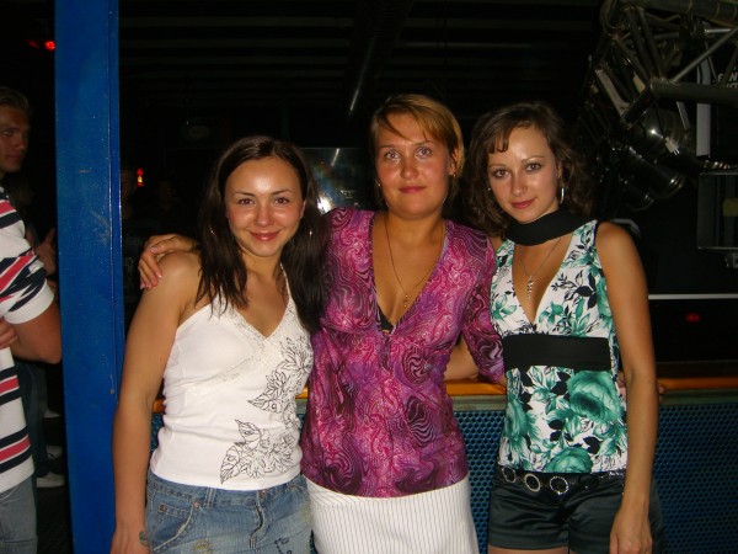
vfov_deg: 37.7
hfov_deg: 49.0
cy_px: 277
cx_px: 369
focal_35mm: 38
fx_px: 810
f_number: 2.8
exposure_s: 1/60
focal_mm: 7.9
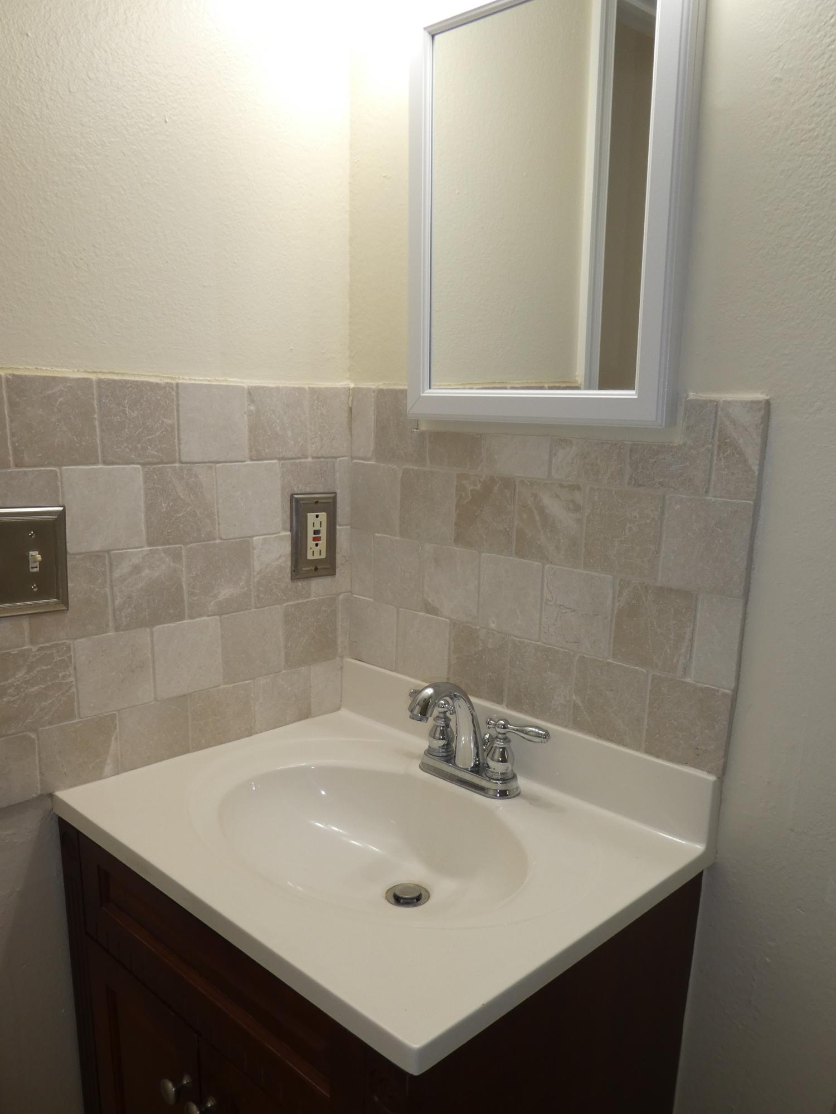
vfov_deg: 71.6
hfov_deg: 56.8
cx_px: 418
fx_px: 773
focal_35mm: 24
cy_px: 557
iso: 100
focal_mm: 4.3
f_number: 3.3
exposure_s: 1/60
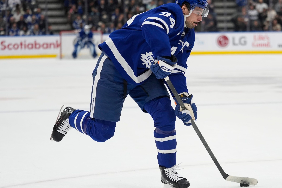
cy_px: 94
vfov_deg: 12.6
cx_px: 166
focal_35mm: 109
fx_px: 854
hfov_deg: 18.7
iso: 2000
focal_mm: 92
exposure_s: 1/2000
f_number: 2.8
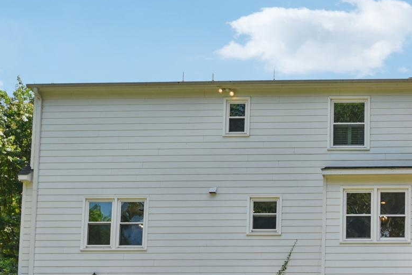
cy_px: 204
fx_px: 607
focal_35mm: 53
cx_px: 391
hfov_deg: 34.8
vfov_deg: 25.3
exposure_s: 1/200
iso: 400
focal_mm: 20
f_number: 8
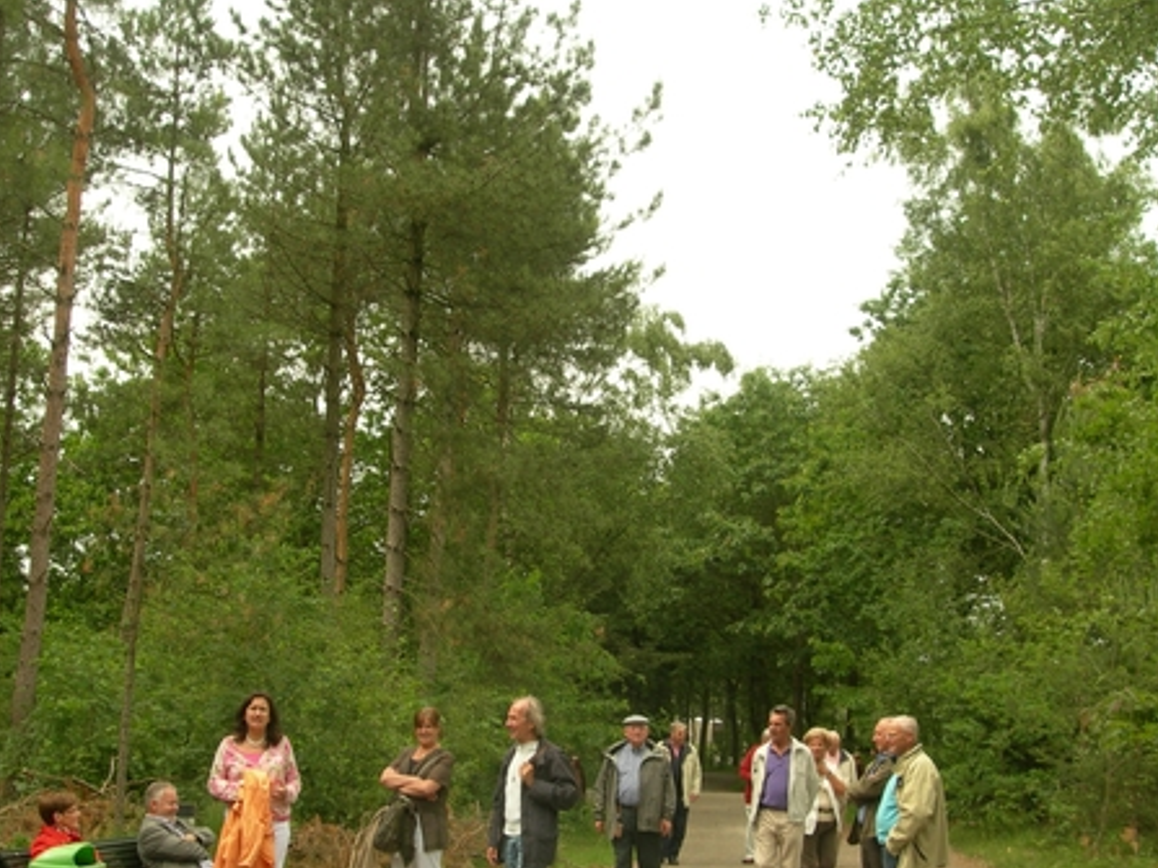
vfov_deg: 28.4
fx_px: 1706
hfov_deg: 37.5
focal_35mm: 51
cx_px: 528
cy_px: 560
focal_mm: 7.8
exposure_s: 1/156
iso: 50
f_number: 4.8
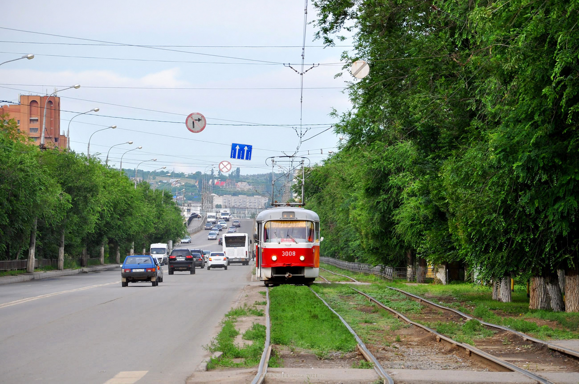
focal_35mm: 158
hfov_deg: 13.1
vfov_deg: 8.7
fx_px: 2529
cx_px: 290
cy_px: 192
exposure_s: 1/400
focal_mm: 105
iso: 200
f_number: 7.1
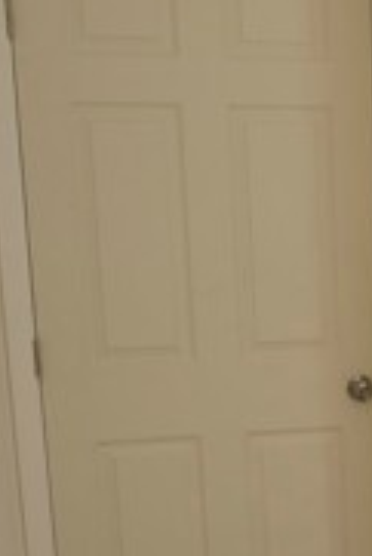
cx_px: 601
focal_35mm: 85
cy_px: 464
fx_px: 1315
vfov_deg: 23.5
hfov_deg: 14.7
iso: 400
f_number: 4
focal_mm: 24
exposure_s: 1/160
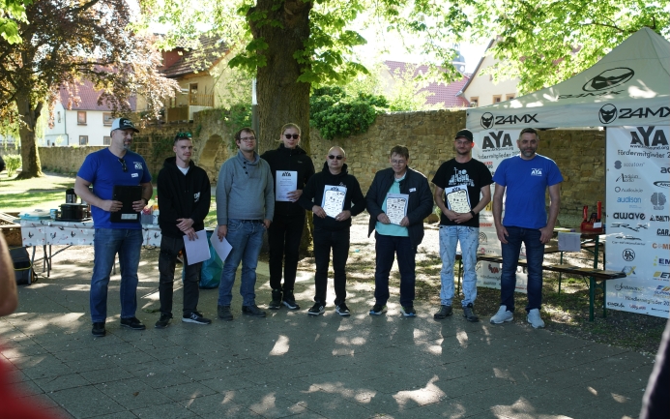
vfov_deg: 35.3
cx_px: 333
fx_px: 657
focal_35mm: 36
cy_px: 222
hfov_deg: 54.0
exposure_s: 1/250
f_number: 4.5
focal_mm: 35
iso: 500
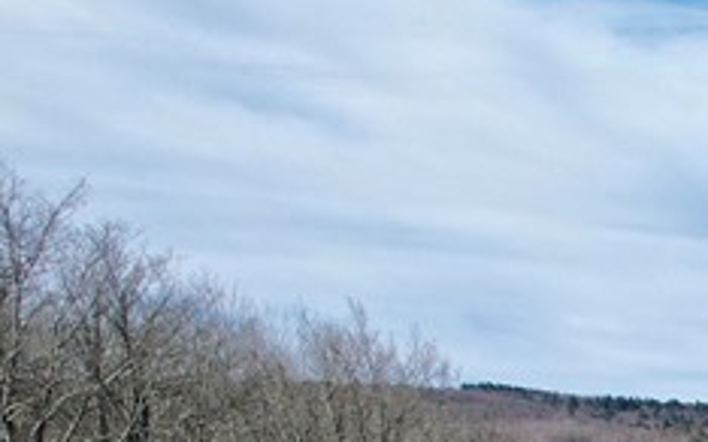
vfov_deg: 11.0
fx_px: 2006
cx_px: 1595
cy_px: 978
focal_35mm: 104
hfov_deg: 14.6
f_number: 2.8
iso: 110
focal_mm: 8.38
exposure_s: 1/1500
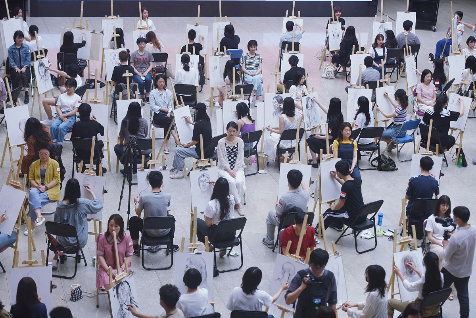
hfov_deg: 24.8
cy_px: 159
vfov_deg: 16.7
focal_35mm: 82
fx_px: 1085
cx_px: 238
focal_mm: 82
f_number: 2.8
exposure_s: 1/200
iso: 400
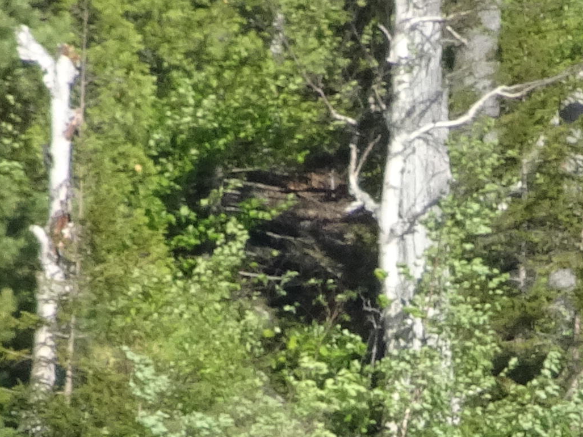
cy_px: 876
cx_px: 969
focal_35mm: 3431
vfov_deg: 0.4
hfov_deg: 0.6
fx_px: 57805
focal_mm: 123
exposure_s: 1/250
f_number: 6.4
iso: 100
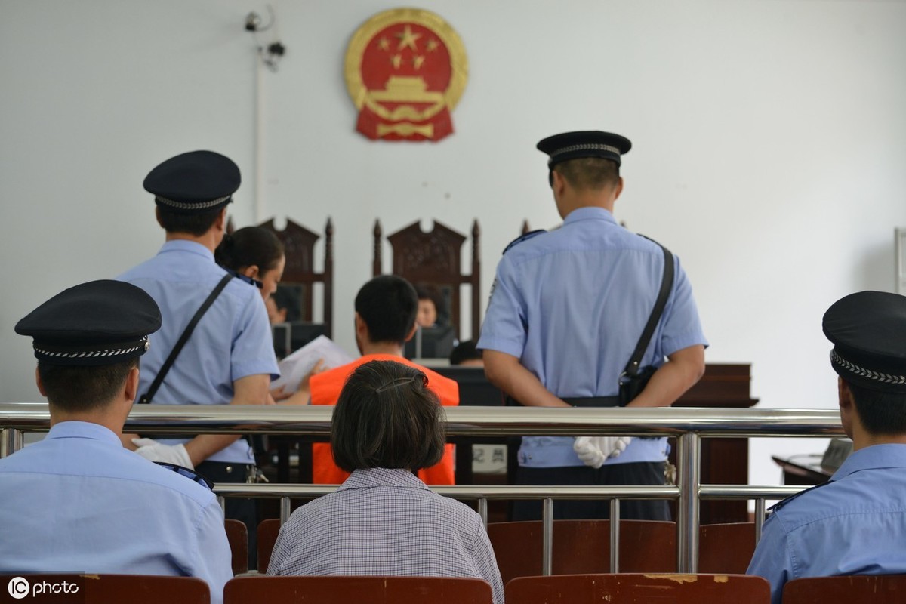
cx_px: 453
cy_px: 302
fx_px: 1887
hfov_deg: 27.0
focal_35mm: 75
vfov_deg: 18.2
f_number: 5
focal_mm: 75
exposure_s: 1/50
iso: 1000
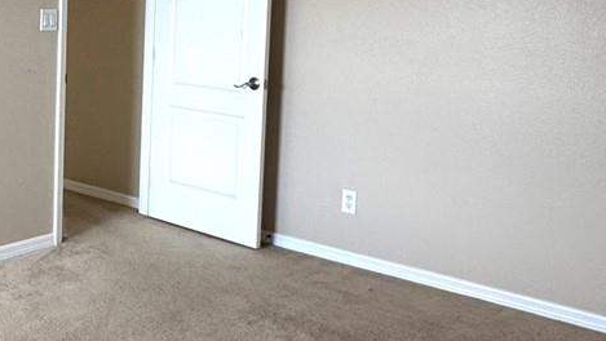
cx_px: 79
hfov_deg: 37.6
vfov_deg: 22.7
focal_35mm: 52
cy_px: 63
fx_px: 836
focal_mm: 2.22
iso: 160
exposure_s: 1/60
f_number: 2.2
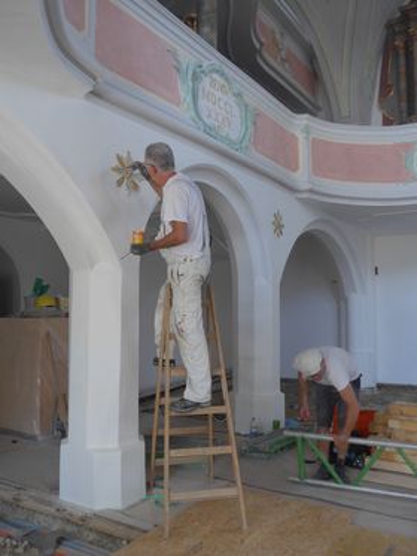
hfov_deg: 48.3
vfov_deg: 61.6
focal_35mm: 29
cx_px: 208
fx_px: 466
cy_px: 278
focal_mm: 6
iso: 160
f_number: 2
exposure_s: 1/60
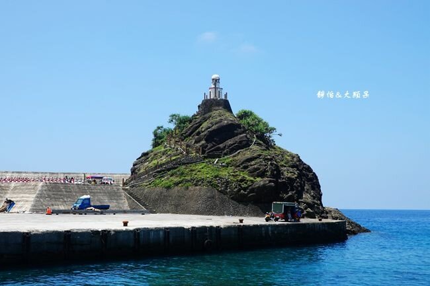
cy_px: 143
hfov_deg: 42.8
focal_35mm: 46
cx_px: 215
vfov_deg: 29.2
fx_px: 549
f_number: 5.6
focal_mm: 17.19
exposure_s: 1/500
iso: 125
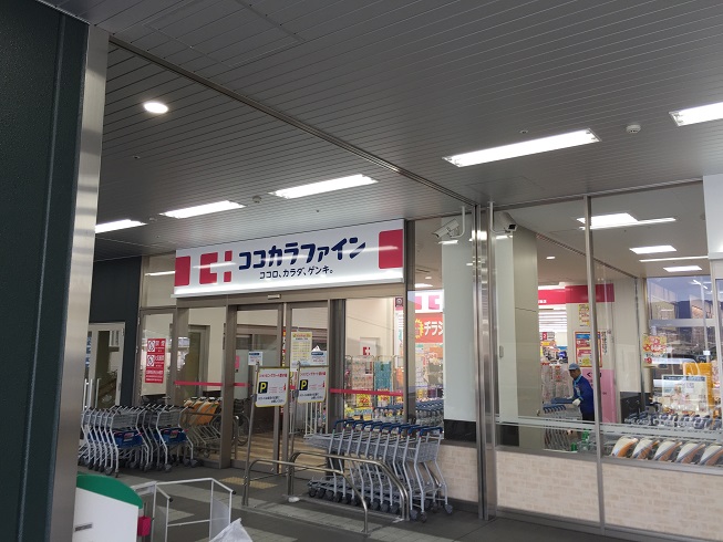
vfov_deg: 48.2
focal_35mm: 29
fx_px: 606
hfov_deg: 61.7
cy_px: 271
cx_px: 362
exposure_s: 1/60
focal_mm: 4.15
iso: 32
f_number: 2.2
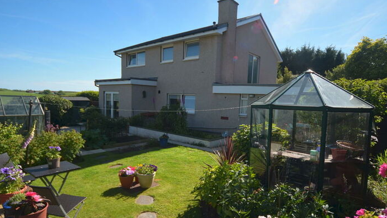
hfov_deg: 89.6
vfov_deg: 58.3
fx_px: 195
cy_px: 115
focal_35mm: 19
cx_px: 193
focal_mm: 12
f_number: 4.5
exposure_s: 1/800
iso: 200
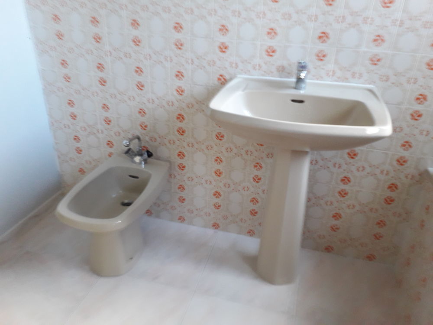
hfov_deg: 65.3
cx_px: 216
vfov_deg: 51.4
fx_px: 338
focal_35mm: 27
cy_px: 162
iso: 200
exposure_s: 1/33
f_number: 1.9
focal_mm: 3.6
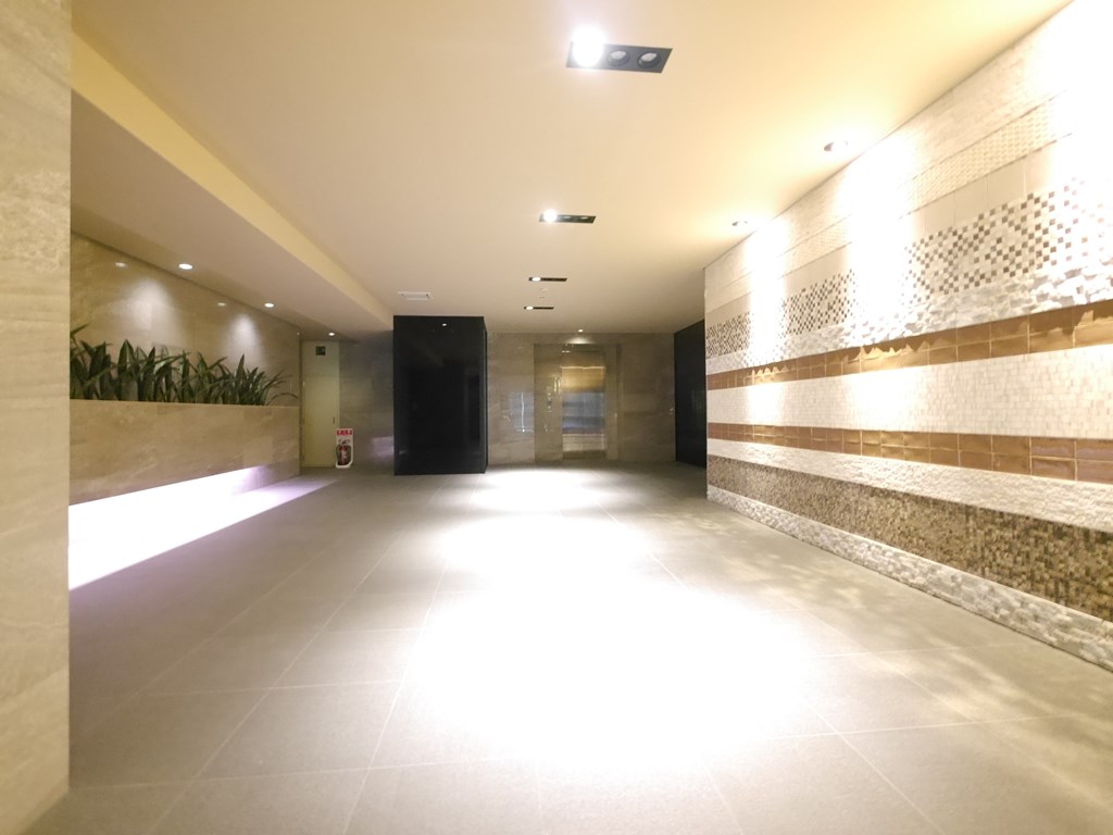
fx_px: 514
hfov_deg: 94.5
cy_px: 418
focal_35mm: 16
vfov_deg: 78.1
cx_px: 556
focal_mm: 8
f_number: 4
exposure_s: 1/13
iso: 3200
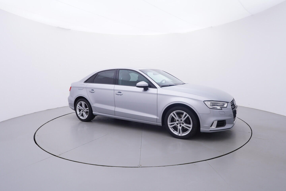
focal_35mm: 22
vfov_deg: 56.2
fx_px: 179
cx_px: 143
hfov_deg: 77.3
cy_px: 96
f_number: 5
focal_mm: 15
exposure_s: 1/80
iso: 200
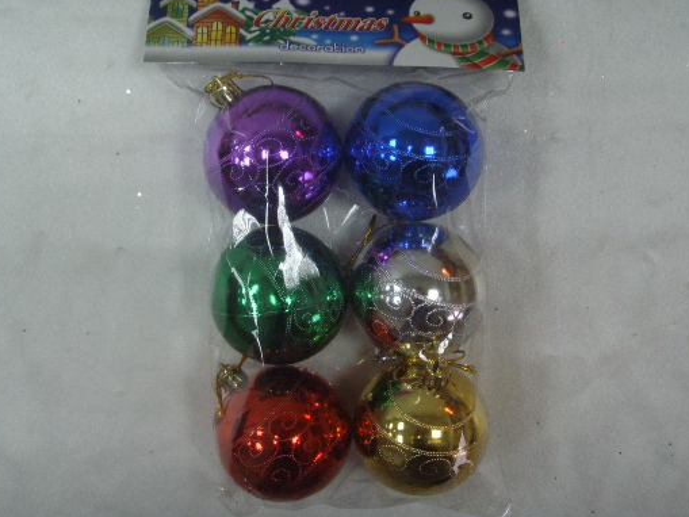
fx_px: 976
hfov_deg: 38.9
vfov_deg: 29.7
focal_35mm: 49
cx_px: 351
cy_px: 249
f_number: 3.5
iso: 132
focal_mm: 6.6
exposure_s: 1/45
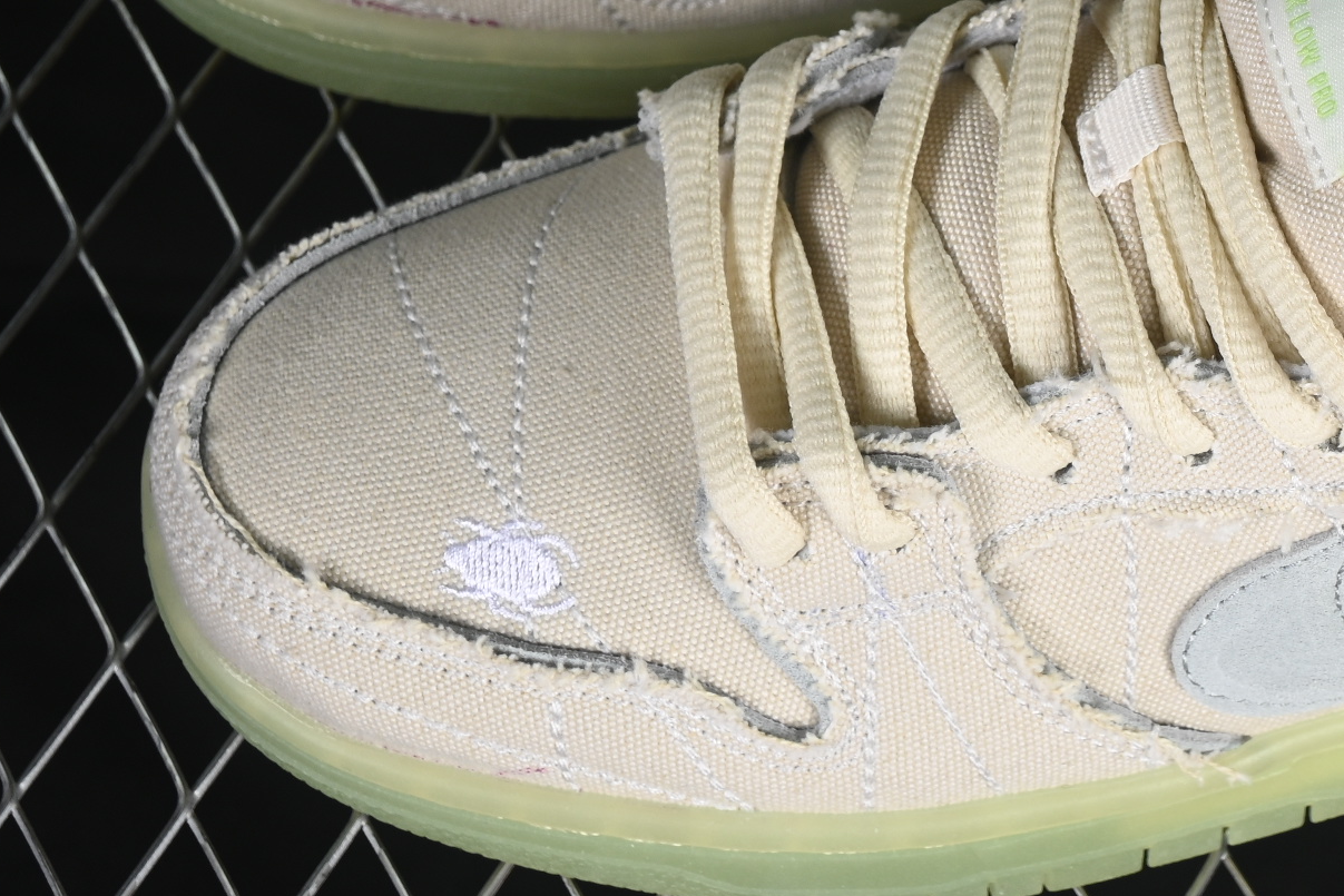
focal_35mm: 173
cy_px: -36
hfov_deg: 11.8
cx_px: 1230
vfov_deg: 7.9
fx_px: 6459
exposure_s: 1/80
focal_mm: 50
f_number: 7.1
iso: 160
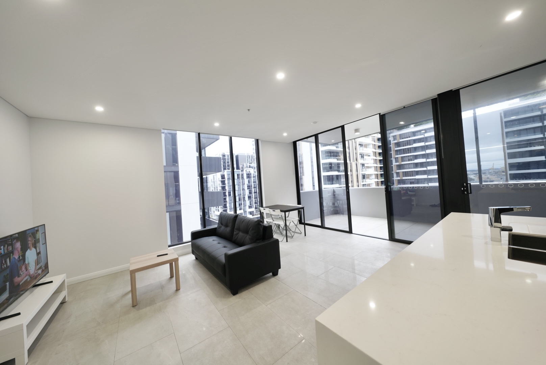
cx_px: 273
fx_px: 182
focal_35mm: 12
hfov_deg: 112.6
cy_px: 182
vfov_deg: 90.1
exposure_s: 1/15
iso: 100
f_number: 4
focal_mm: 12
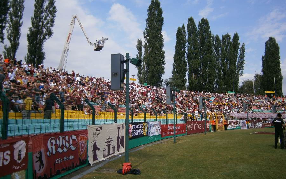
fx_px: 257
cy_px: 90
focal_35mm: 33
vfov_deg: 38.3
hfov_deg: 58.1
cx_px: 143
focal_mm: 5.5
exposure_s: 1/250
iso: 80
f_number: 8.3
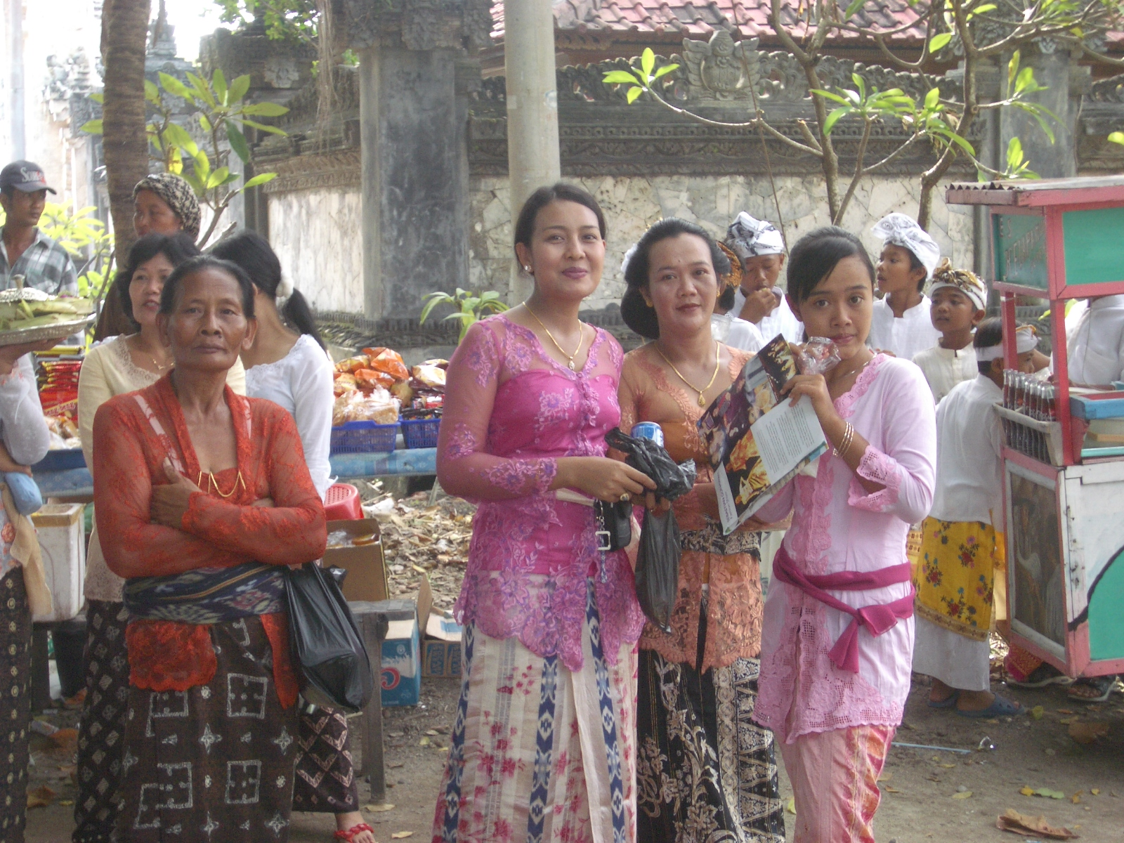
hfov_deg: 26.3
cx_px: 562
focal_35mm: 74
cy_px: 422
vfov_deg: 19.9
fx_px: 2403
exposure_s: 1/100
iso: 100
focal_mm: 12.2
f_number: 3.9
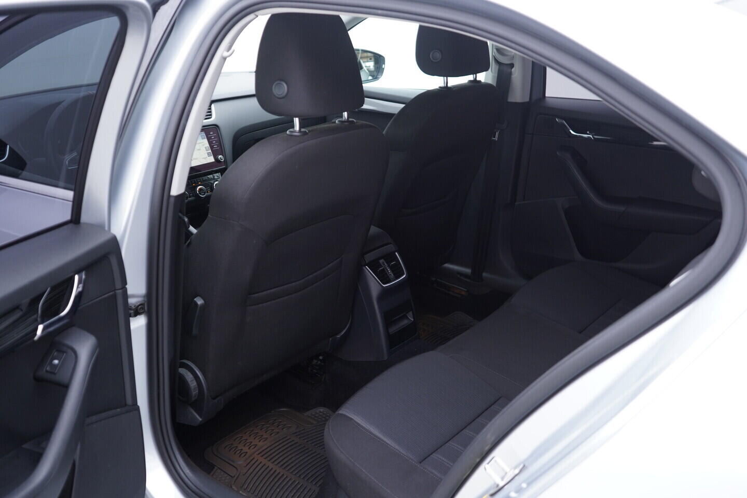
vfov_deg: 36.9
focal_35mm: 36
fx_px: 747
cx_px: 374
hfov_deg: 53.1
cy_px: 249
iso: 250
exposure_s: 1/40
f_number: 2.8
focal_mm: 24
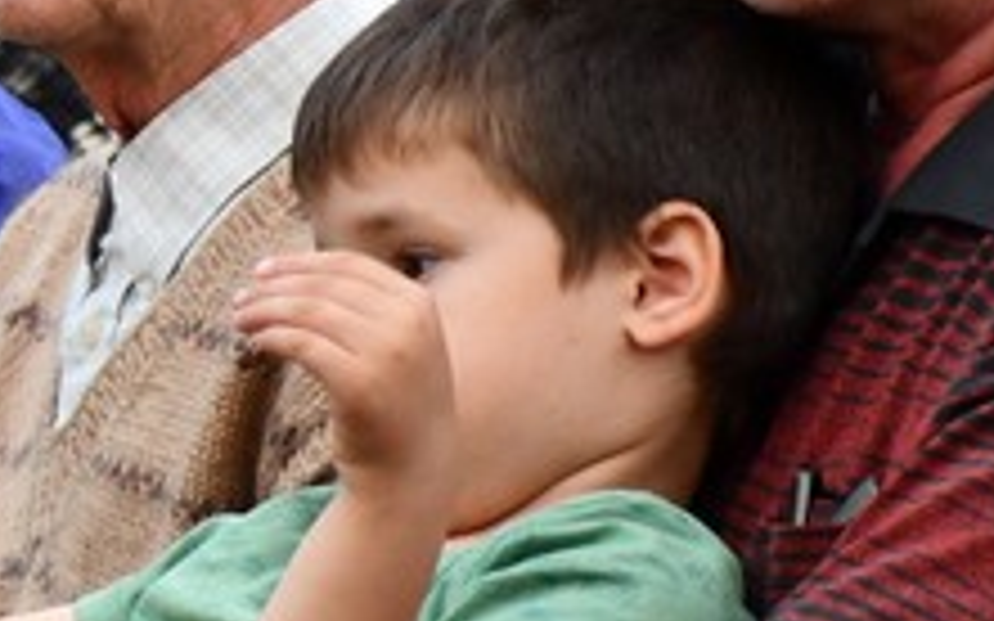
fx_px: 18145
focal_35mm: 670
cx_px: -1039
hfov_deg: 3.1
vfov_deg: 2.0
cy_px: 439
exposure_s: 1/250
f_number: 5.3
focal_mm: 95
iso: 1250
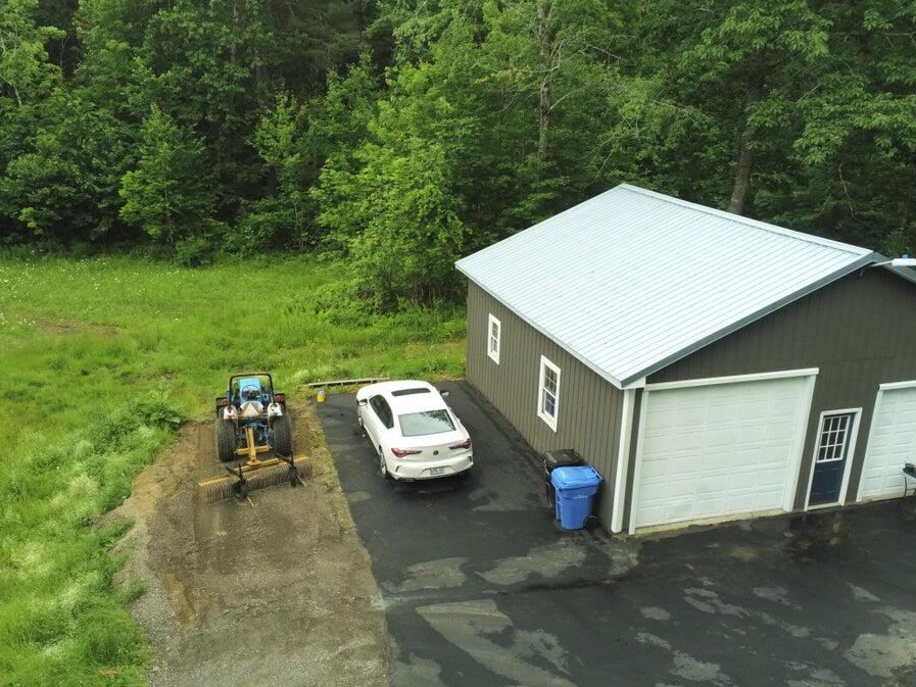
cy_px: 390
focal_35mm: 35
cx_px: 426
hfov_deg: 52.6
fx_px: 926
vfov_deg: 40.6
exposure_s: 1/240
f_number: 2.4
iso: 107
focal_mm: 4
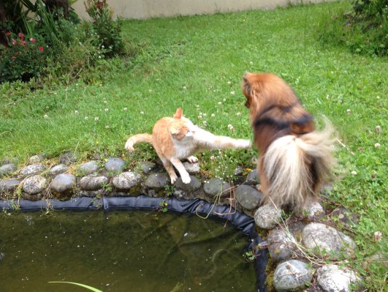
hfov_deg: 48.9
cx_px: 210
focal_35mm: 38
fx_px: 426
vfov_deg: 37.8
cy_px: 153
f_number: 2.4
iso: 50
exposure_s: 1/390
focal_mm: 4.12
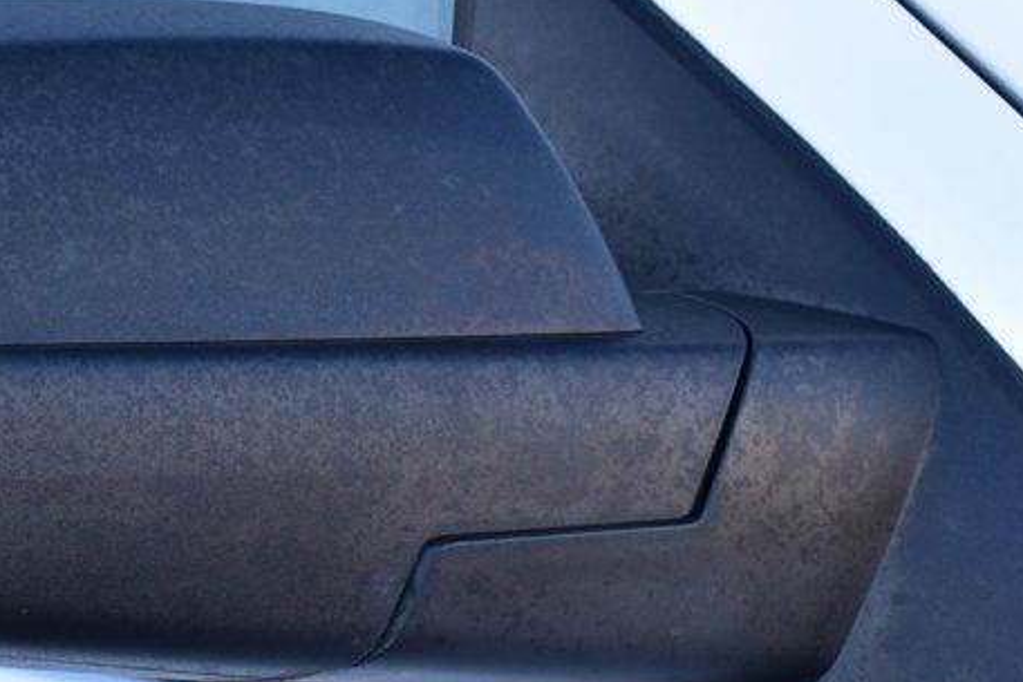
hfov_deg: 18.9
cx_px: -78
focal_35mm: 104
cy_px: 286
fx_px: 2959
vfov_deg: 13.2
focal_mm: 31
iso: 400
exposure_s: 1/100
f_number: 9
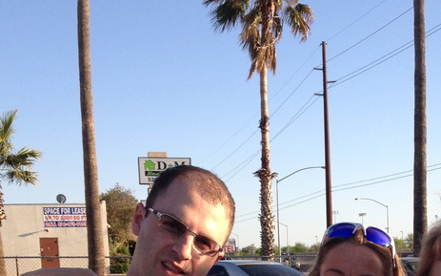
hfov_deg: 26.5
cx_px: 320
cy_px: 381
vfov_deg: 15.9
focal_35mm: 77
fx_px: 925
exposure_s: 1/606
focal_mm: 4.28
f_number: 2.4
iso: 50
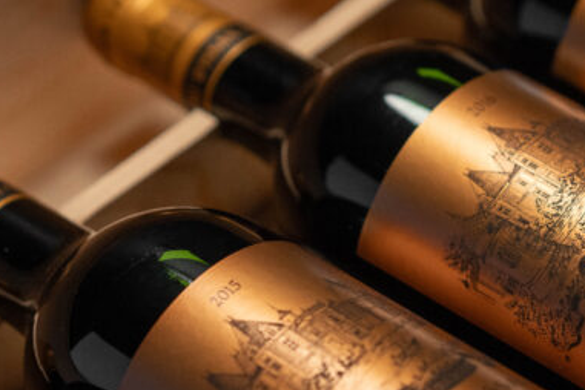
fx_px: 2015
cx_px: 519
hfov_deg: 16.3
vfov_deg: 11.1
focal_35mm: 124
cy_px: 231
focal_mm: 55
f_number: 3.2
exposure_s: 1/2500
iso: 800
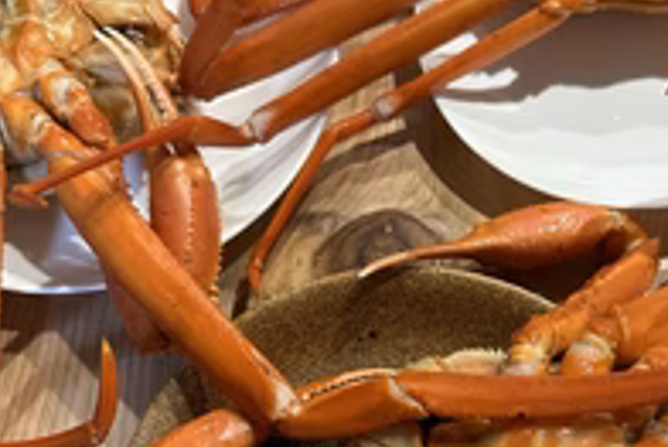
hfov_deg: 38.7
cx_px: 395
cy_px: 396
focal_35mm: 51
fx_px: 947
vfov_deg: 25.7
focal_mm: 6.86
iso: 250
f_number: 1.78
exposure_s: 1/50
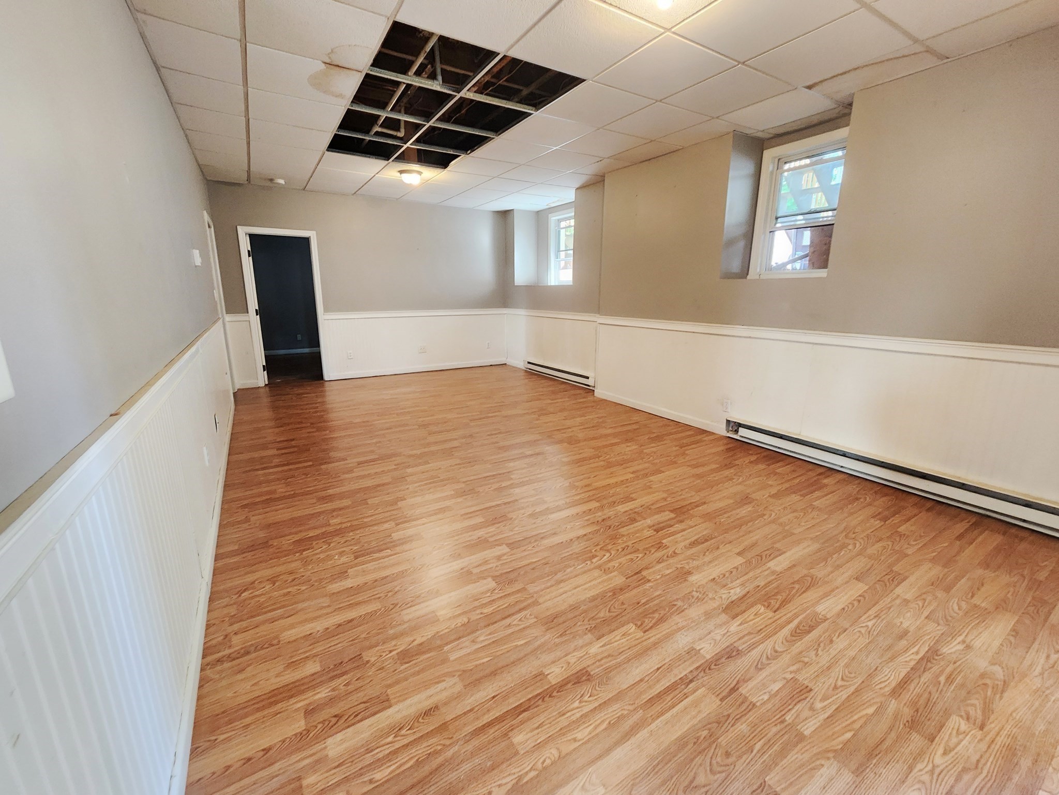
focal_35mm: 13
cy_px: 398
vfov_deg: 89.9
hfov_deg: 106.2
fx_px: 398
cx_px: 530
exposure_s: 1/30
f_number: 2.2
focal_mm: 2.2
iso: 320
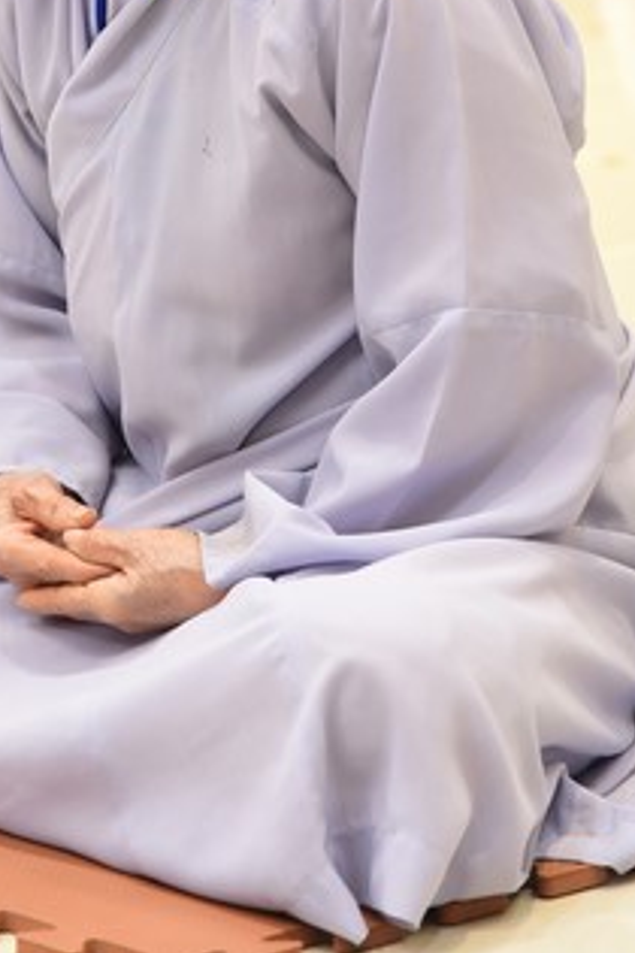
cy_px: 18
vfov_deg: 9.4
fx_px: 5741
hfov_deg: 6.3
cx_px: 157
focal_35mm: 217
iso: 1250
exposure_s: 1/50
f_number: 5
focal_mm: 105
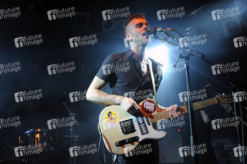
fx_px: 288
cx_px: 124
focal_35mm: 42
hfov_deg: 46.4
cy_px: 82
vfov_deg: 31.8
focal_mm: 42
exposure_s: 1/60
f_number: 5
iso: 6400
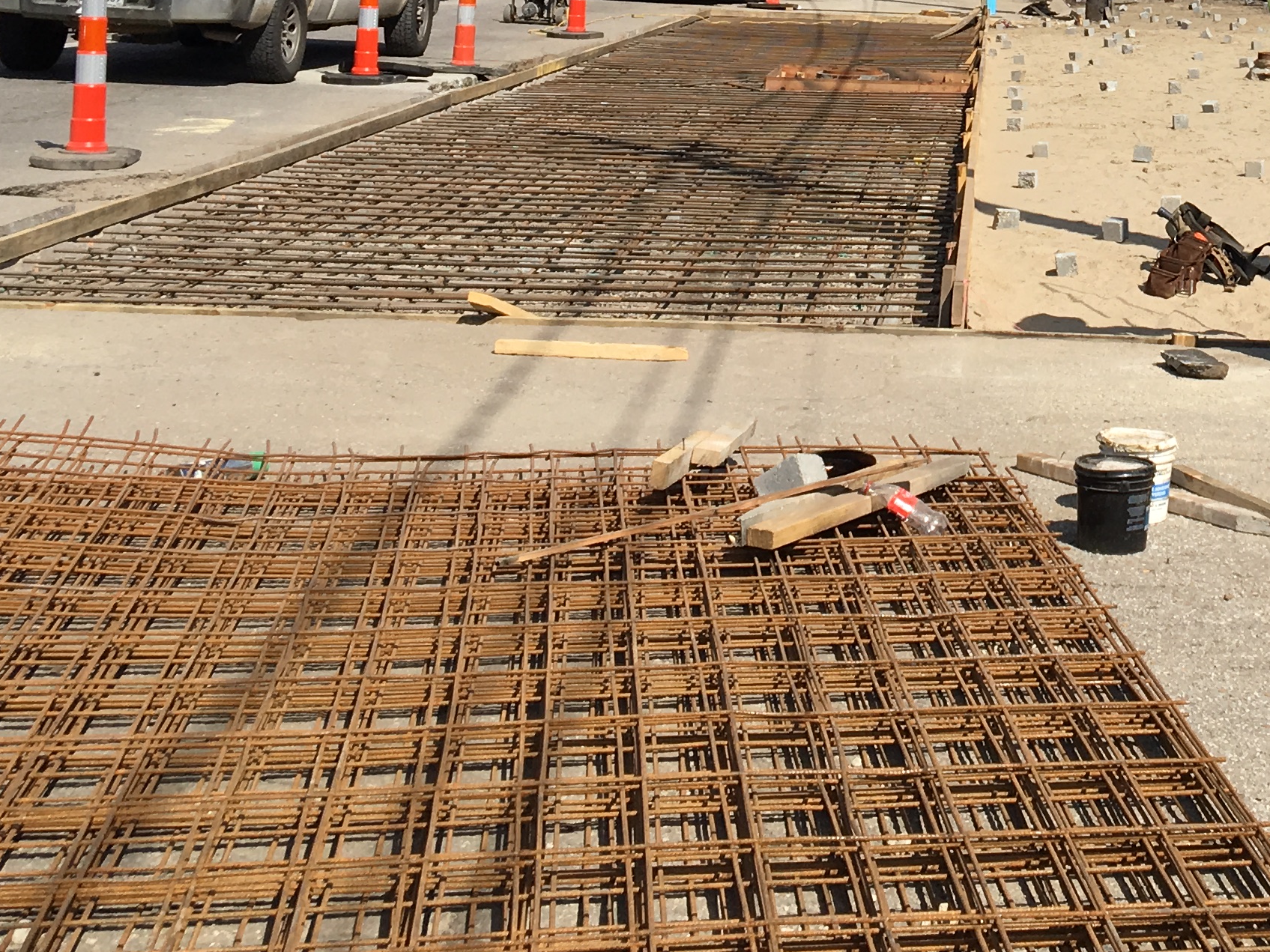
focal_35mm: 69
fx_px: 2531
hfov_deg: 26.9
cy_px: -72
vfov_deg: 20.4
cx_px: 1218
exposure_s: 1/2481
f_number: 2.2
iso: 25
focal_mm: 4.15
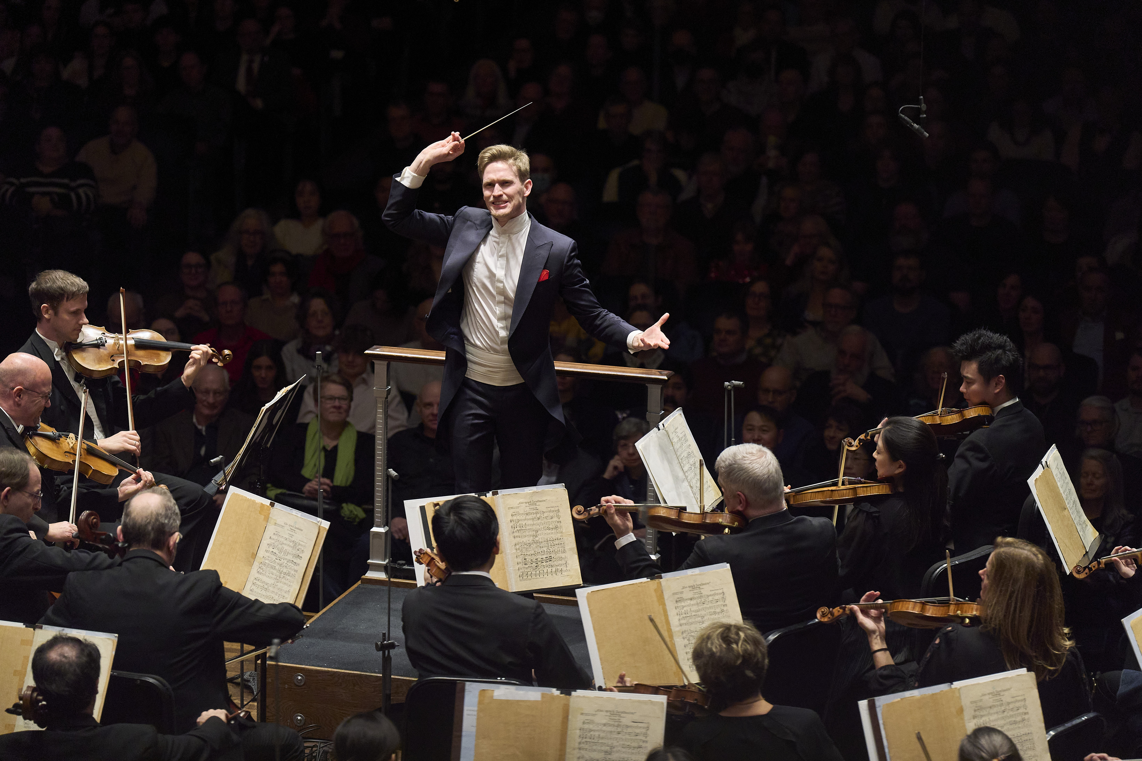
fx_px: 4028
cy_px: 380
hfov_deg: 16.1
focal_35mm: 127
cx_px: 571
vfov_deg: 10.8
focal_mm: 127
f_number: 2.8
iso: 3200
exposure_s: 1/640
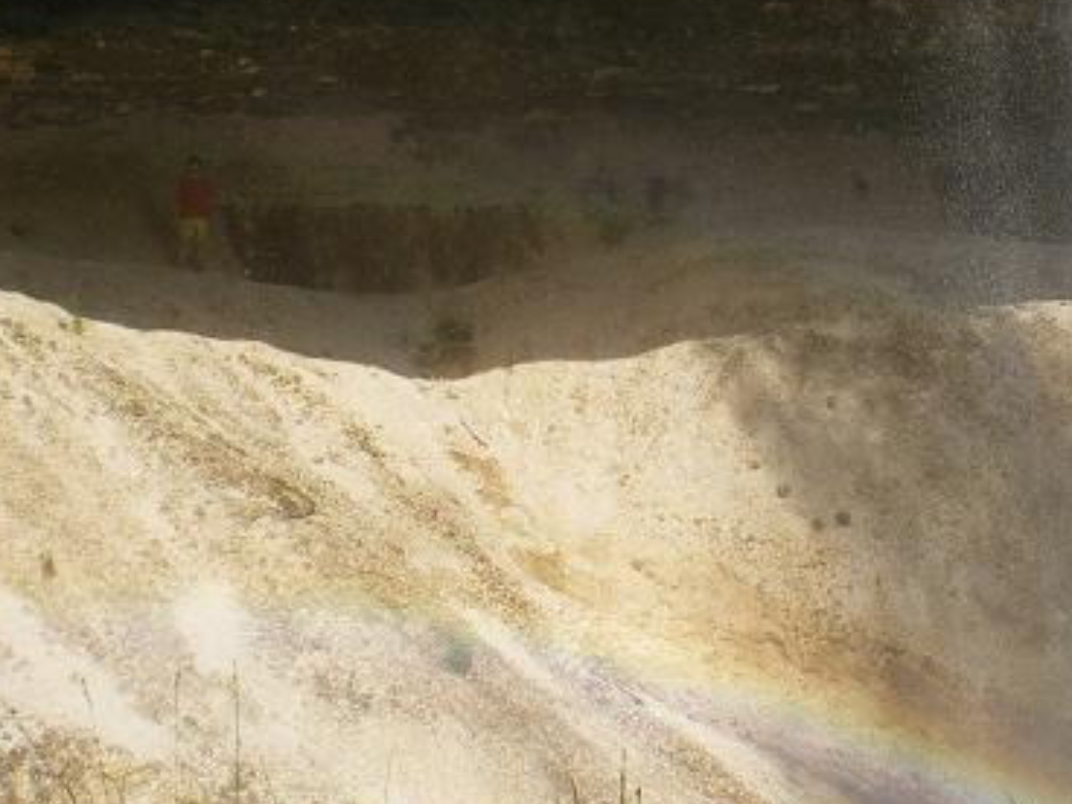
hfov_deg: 29.3
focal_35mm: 66
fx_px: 2044
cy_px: 469
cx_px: 664
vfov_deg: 22.2
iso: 64
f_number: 4.6
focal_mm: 6.3
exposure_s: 1/400
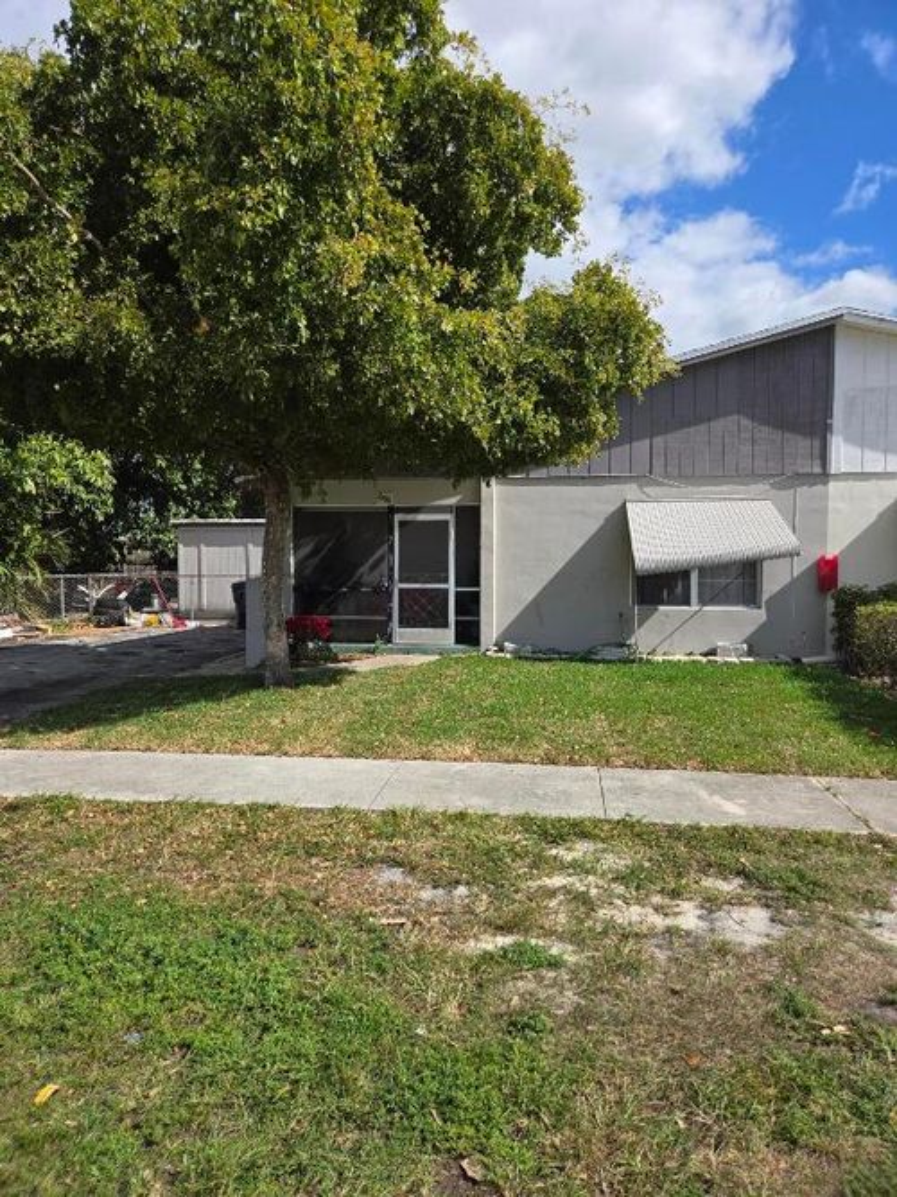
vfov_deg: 73.9
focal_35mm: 23
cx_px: 448
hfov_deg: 58.9
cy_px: 598
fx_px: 795
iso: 25
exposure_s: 1/1839
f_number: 1.8
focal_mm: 5.4
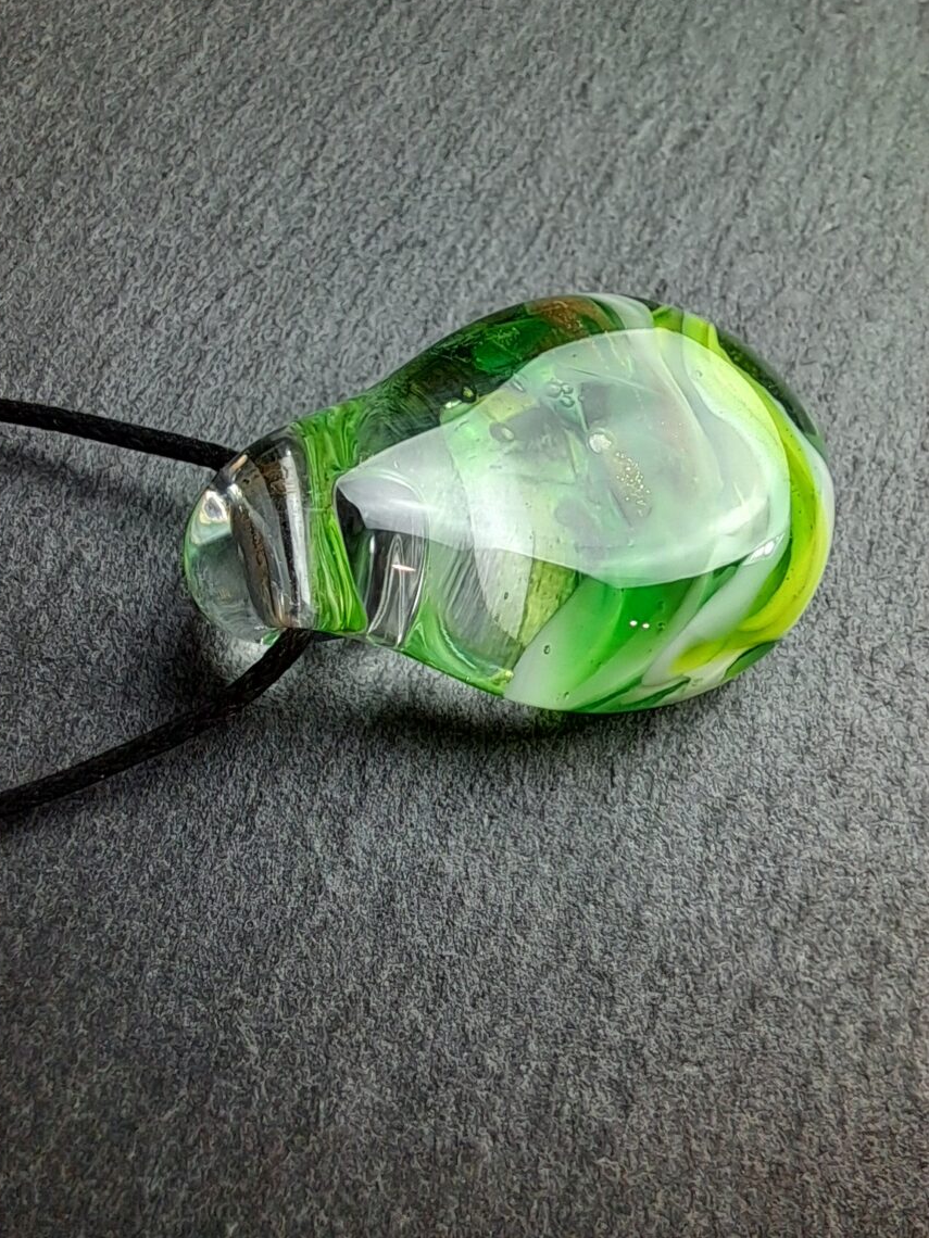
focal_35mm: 27
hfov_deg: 51.3
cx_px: 449
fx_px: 966
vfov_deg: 65.3
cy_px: 596
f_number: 2.4
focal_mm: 2.13
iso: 50
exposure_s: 1/33
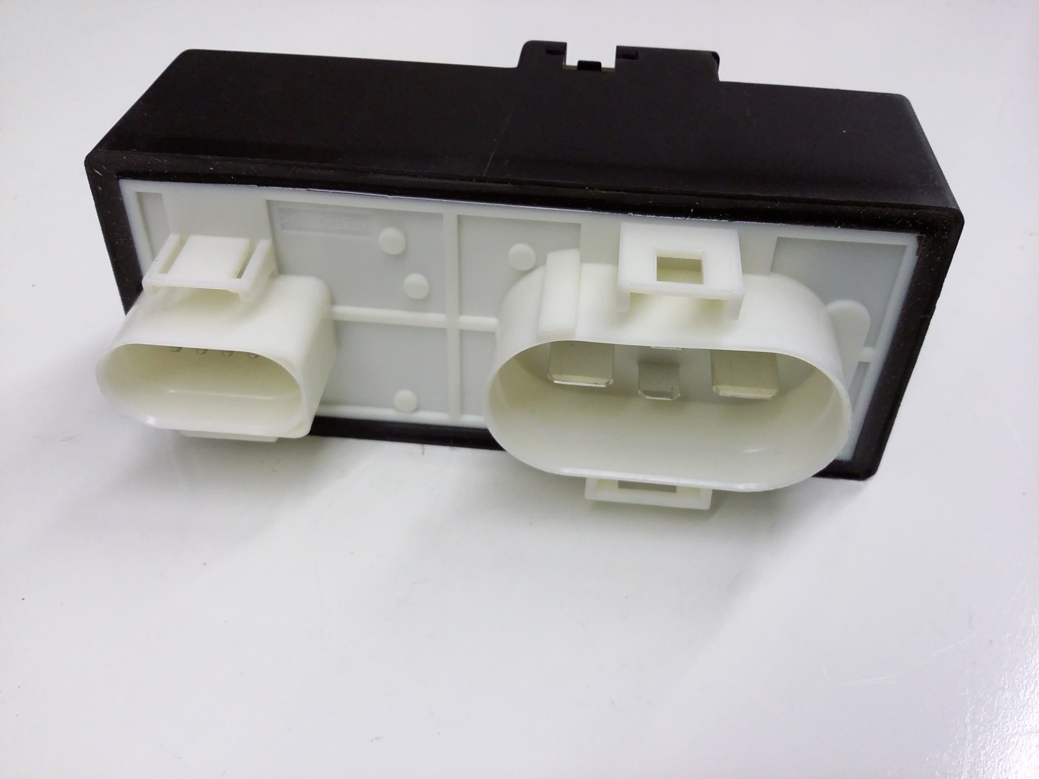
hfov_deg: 56.8
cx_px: 520
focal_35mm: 32
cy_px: 390
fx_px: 960
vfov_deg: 44.2
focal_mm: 3.4
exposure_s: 1/20
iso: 160
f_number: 2.4
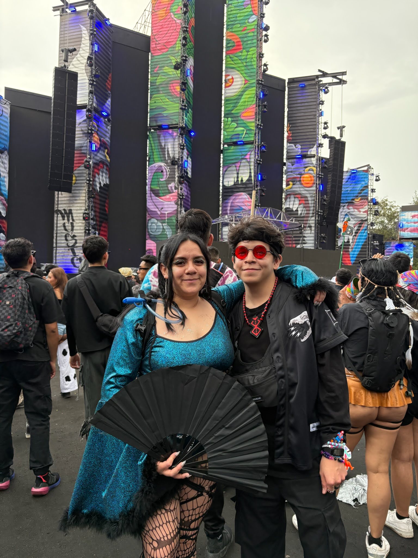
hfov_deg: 53.1
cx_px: 209
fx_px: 419
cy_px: 279
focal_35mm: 26
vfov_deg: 67.3
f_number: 1.6
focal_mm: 5.96
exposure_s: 1/241
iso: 100
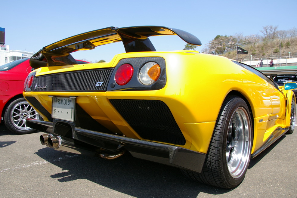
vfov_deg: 46.4
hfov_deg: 65.5
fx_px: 231
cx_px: 147
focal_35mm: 28
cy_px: 96
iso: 200
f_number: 8
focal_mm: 18
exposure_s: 1/250
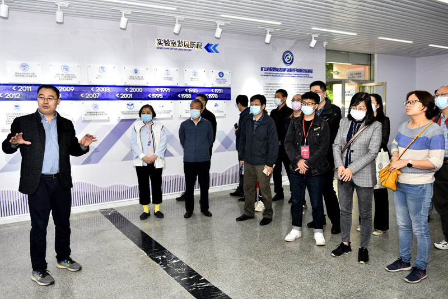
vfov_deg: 47.9
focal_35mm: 27
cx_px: 224
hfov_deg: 67.4
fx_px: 336
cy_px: 150
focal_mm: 27
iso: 250
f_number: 2.8
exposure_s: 1/160
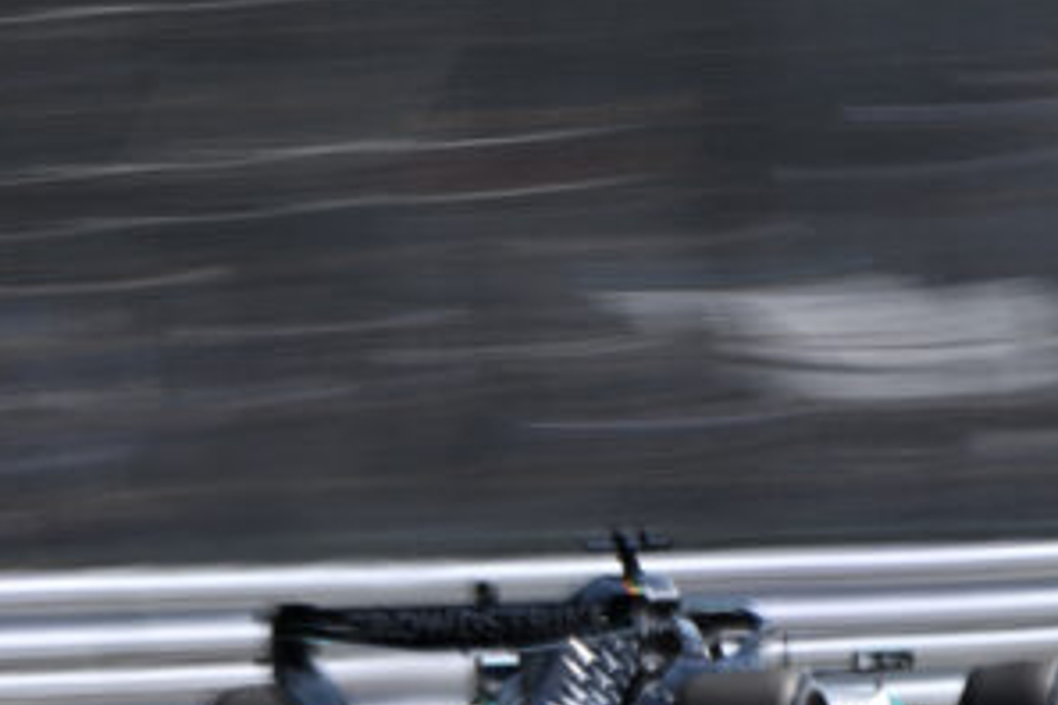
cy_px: -11
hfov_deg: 1.8
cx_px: 531
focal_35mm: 1130
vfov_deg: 1.2
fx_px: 33207
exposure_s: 1/15
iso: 32
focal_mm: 280
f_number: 25
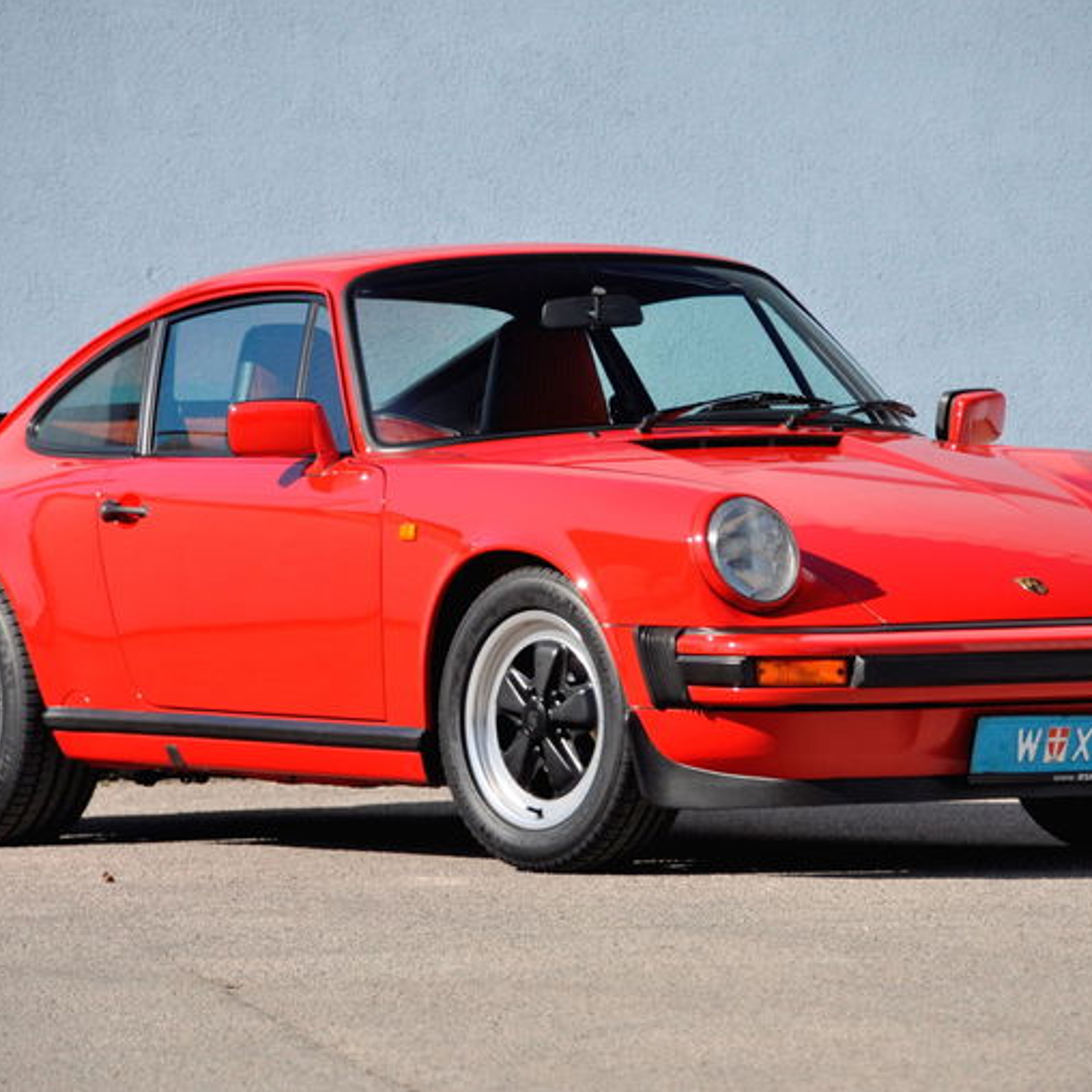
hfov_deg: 5.7
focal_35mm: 308
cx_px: 572
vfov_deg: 5.7
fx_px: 10993
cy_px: 546
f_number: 6
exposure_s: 1/800
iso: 500
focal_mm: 160
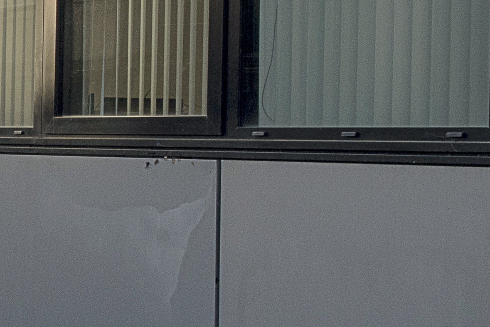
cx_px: -847
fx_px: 1334
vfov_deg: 13.8
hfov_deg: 12.7
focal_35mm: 98
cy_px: 10
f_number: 11
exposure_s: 1/125
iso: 200
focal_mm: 14
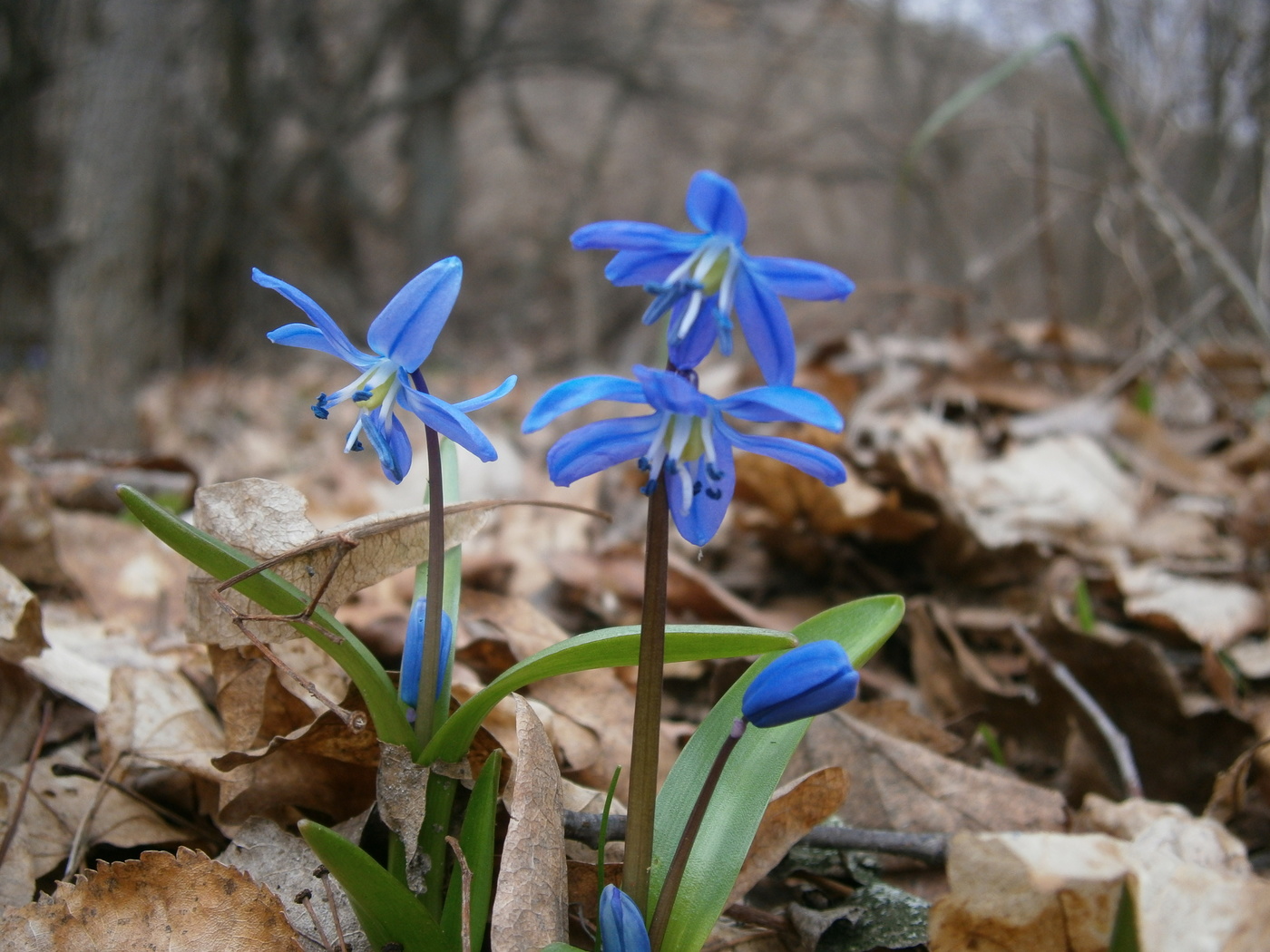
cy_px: 476
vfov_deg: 30.9
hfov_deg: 40.4
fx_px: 1724
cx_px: 635
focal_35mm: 47
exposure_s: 1/60
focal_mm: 8.3
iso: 80
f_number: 3.4
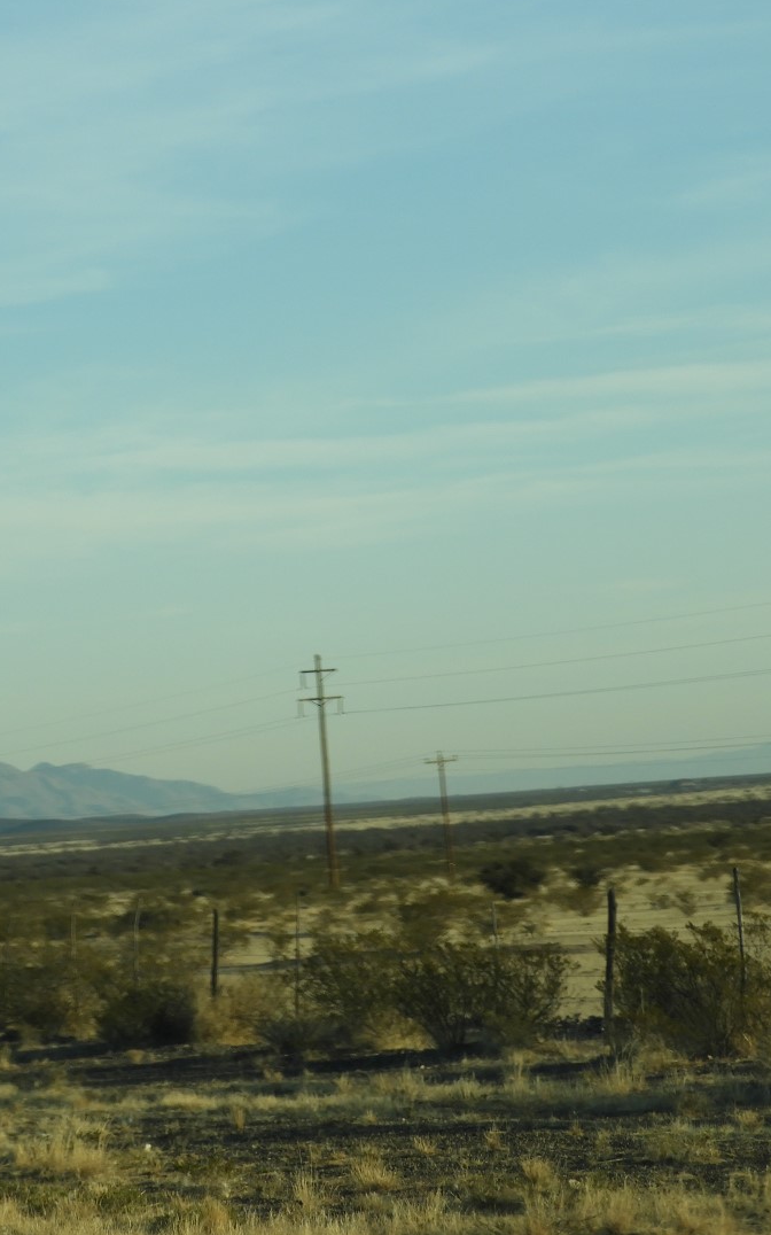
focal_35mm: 149
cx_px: 138
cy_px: 616
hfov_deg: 8.8
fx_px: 5012
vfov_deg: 14.0
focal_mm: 18.8
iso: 100
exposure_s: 1/400
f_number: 4.8
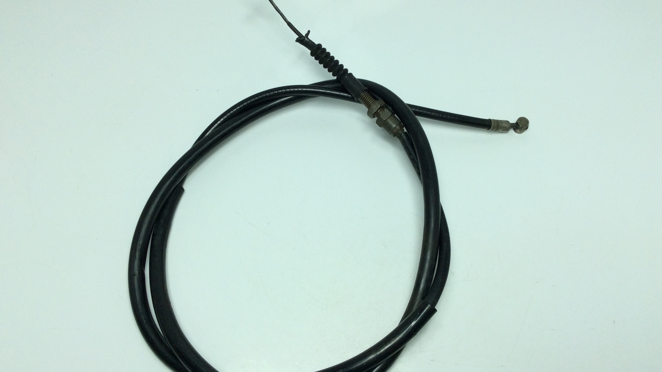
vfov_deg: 33.7
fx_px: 614
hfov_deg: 56.6
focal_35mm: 35
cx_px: 333
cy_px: 178
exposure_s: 1/583
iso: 32
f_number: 2.4
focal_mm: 3.3
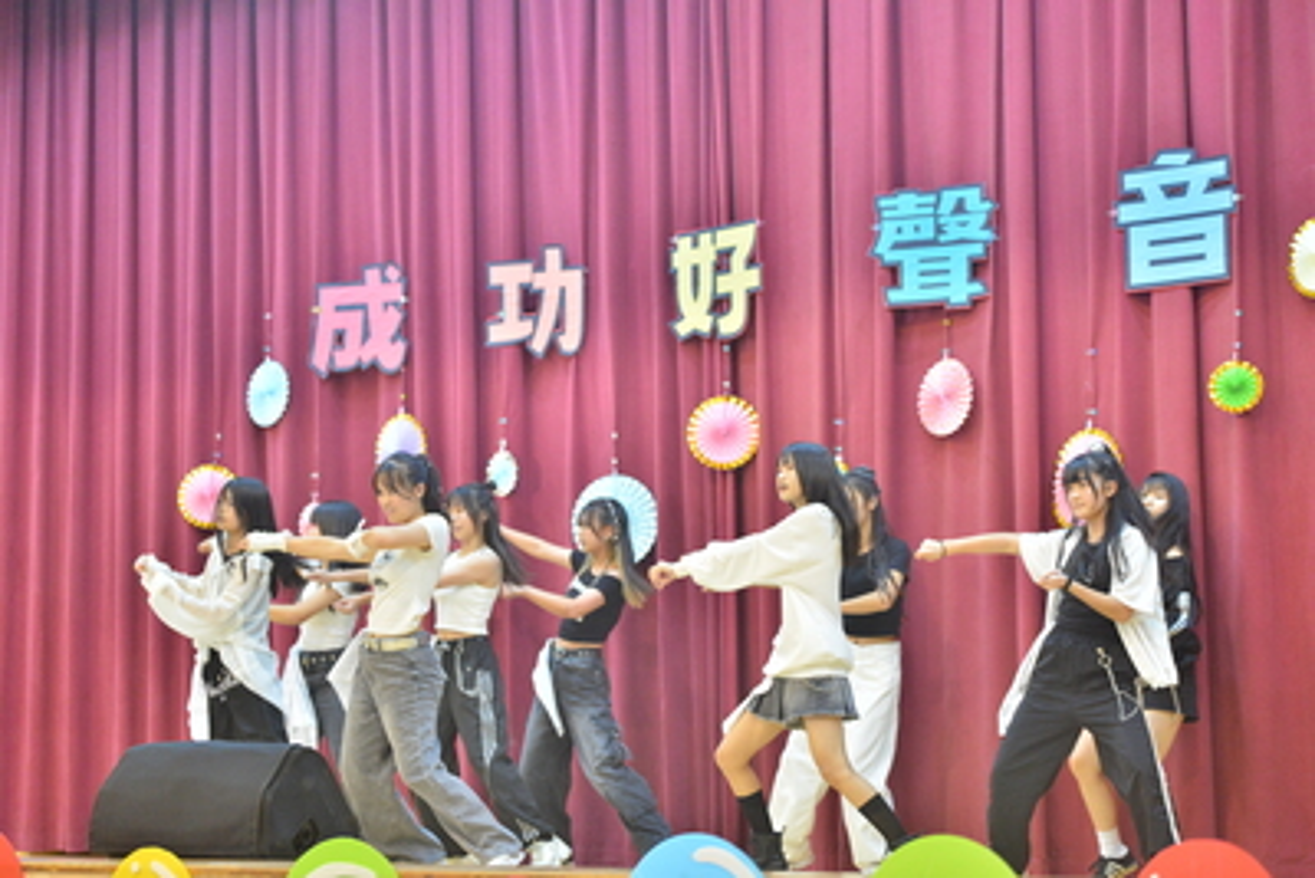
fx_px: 3362
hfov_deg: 22.1
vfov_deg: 14.9
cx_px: 658
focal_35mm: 92
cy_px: 439
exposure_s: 1/250
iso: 3200
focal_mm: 92
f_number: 2.8
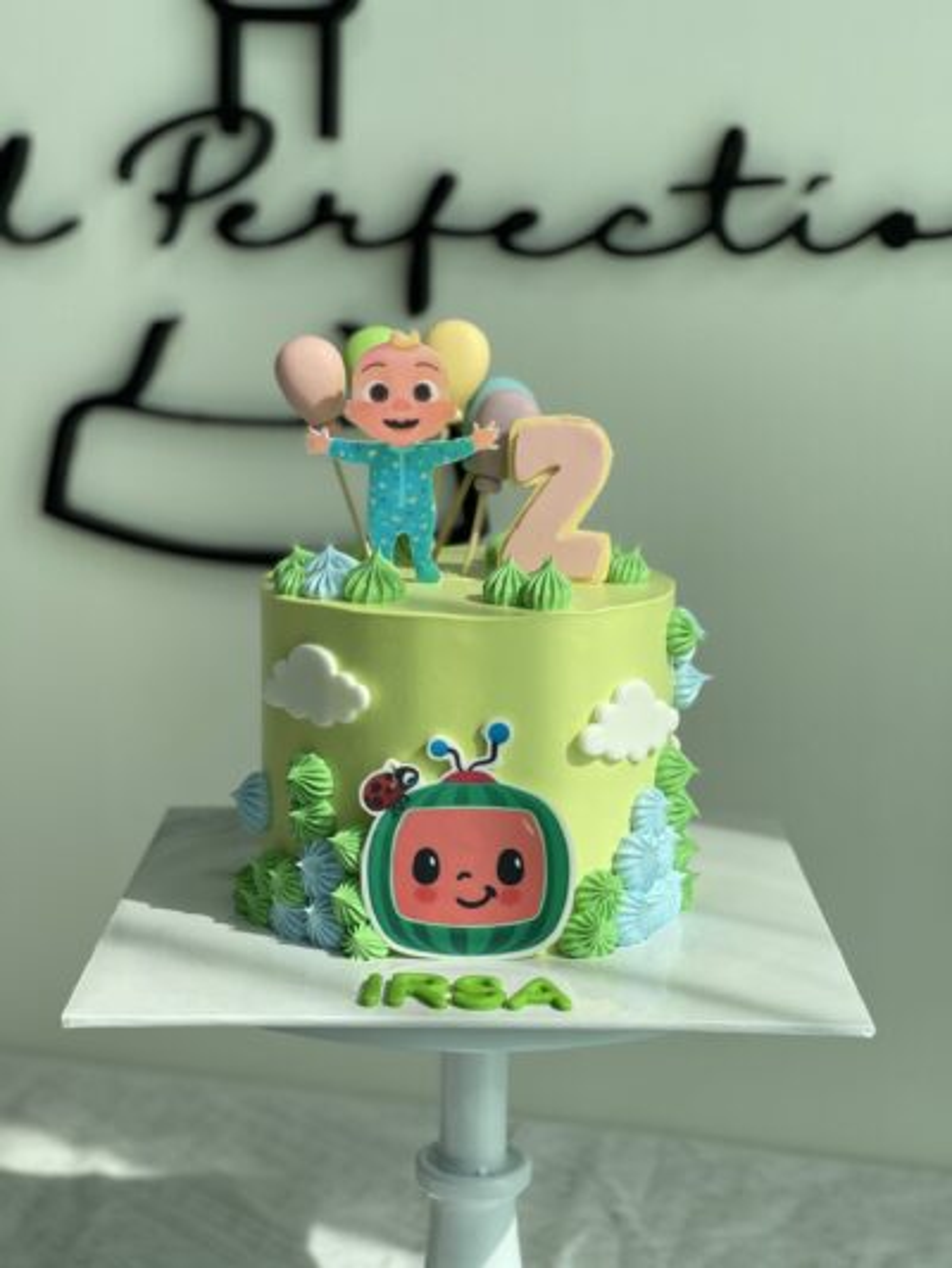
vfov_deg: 30.3
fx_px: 2346
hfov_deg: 22.9
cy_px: 634
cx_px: 476
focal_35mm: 64
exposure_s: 1/367
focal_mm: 7.5
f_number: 2.2
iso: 32
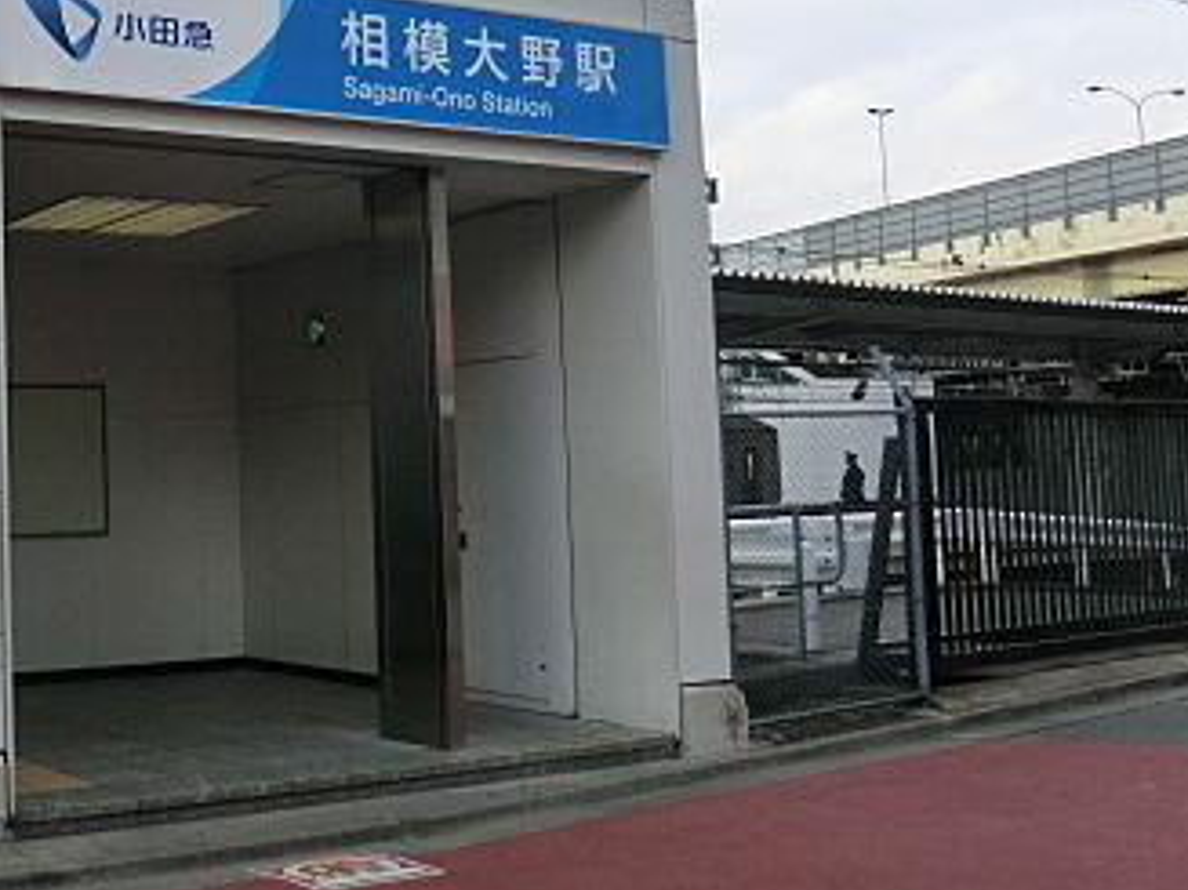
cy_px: 367
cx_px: 51
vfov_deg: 30.8
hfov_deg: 37.0
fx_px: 1612
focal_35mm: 47
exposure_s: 1/640
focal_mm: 4.3
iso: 80
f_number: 3.2
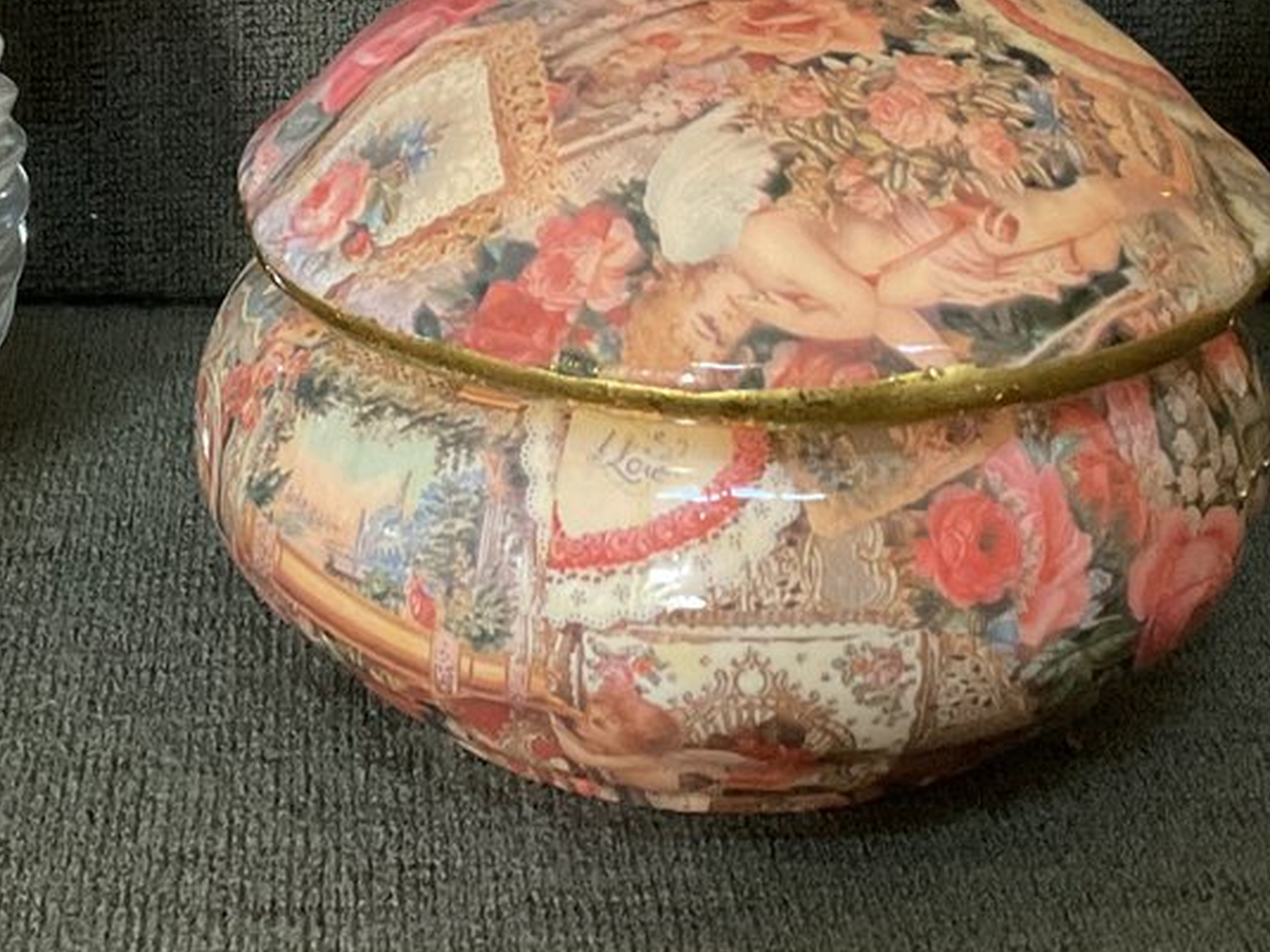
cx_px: 521
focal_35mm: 82
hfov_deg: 23.8
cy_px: 63
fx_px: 3008
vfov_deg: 17.7
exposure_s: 1/60
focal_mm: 3
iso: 250
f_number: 1.8
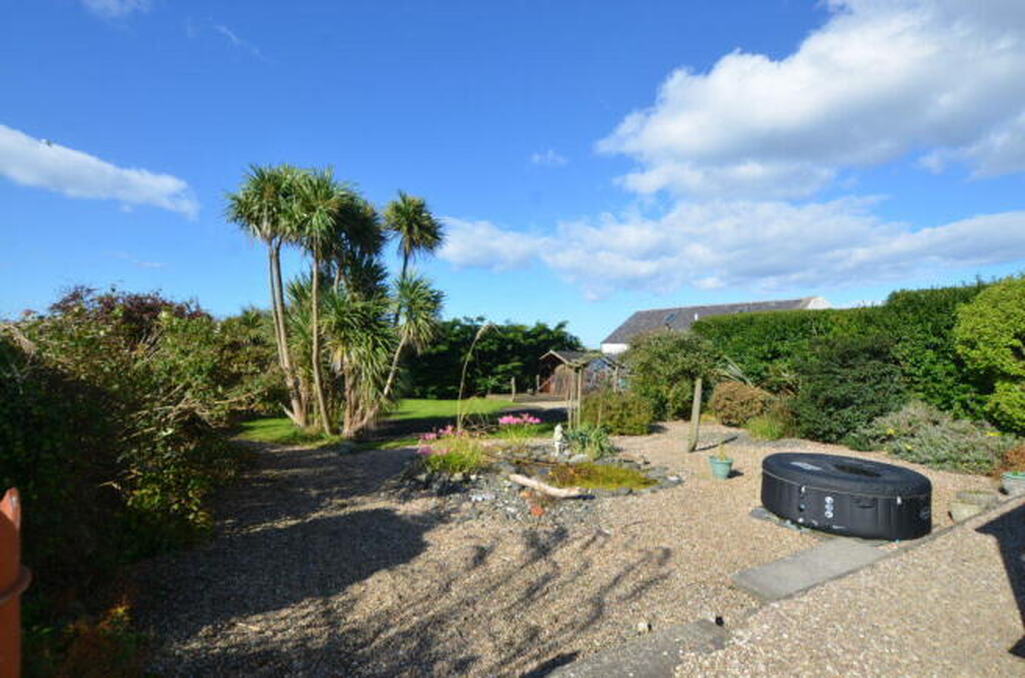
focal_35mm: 15
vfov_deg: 77.0
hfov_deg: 100.5
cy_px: 339
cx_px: 512
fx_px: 426
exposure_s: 1/250
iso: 125
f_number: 8
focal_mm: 10
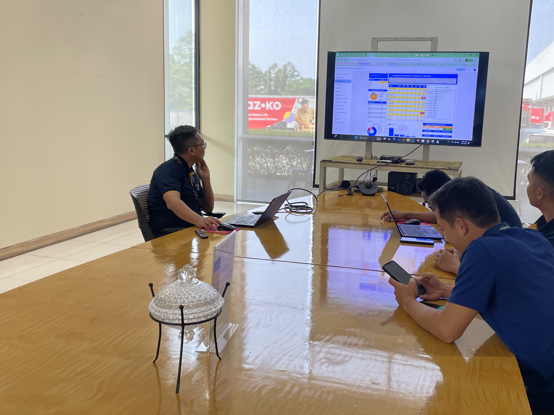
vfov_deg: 41.8
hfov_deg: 53.7
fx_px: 544
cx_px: 319
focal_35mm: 34
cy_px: 196
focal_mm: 4.2
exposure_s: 1/121
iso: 80
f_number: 1.6
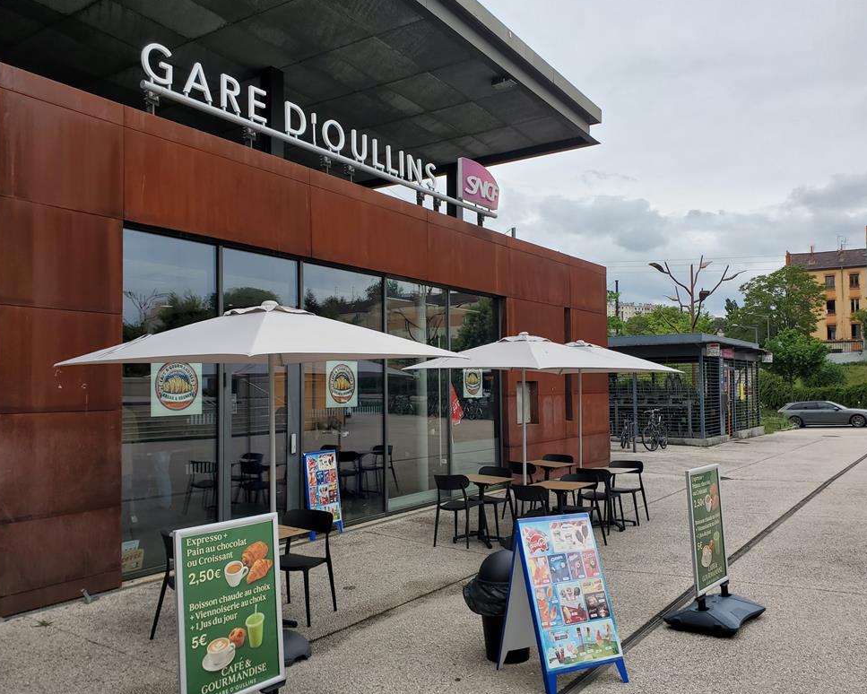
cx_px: 396
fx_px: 719
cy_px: 352
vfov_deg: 51.5
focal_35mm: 28
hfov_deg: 62.1
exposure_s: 1/1013
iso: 50
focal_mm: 4.3
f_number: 2.4
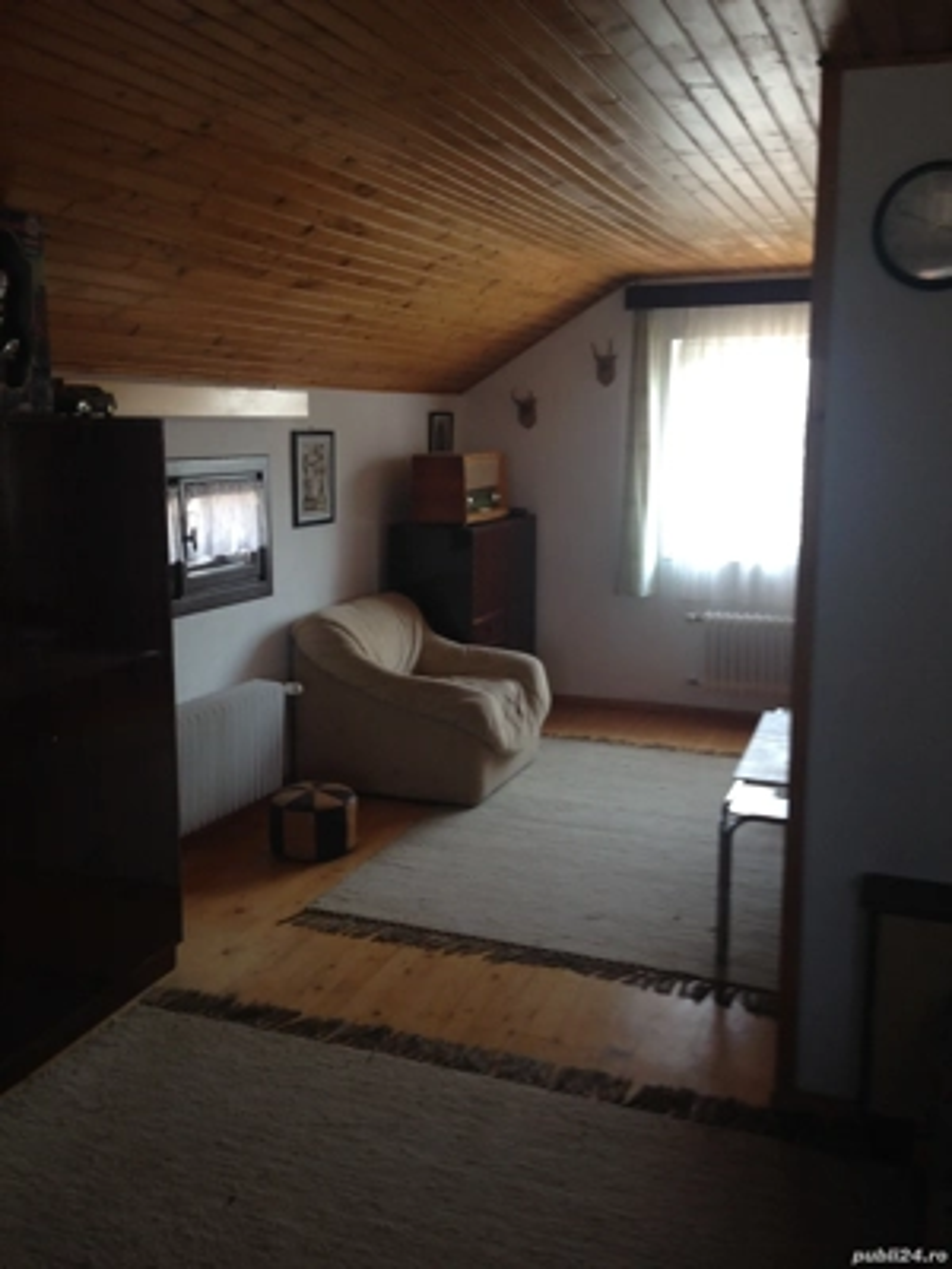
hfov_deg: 42.9
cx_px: 476
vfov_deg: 55.4
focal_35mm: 33
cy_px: 634
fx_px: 1210
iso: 64
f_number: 2.4
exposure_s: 1/40
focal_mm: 4.12
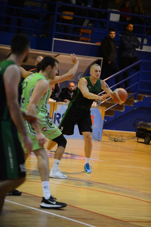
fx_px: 1195
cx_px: 76
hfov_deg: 7.2
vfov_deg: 10.8
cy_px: 114
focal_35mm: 190
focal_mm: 190
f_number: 2.8
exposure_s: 1/200
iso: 3200
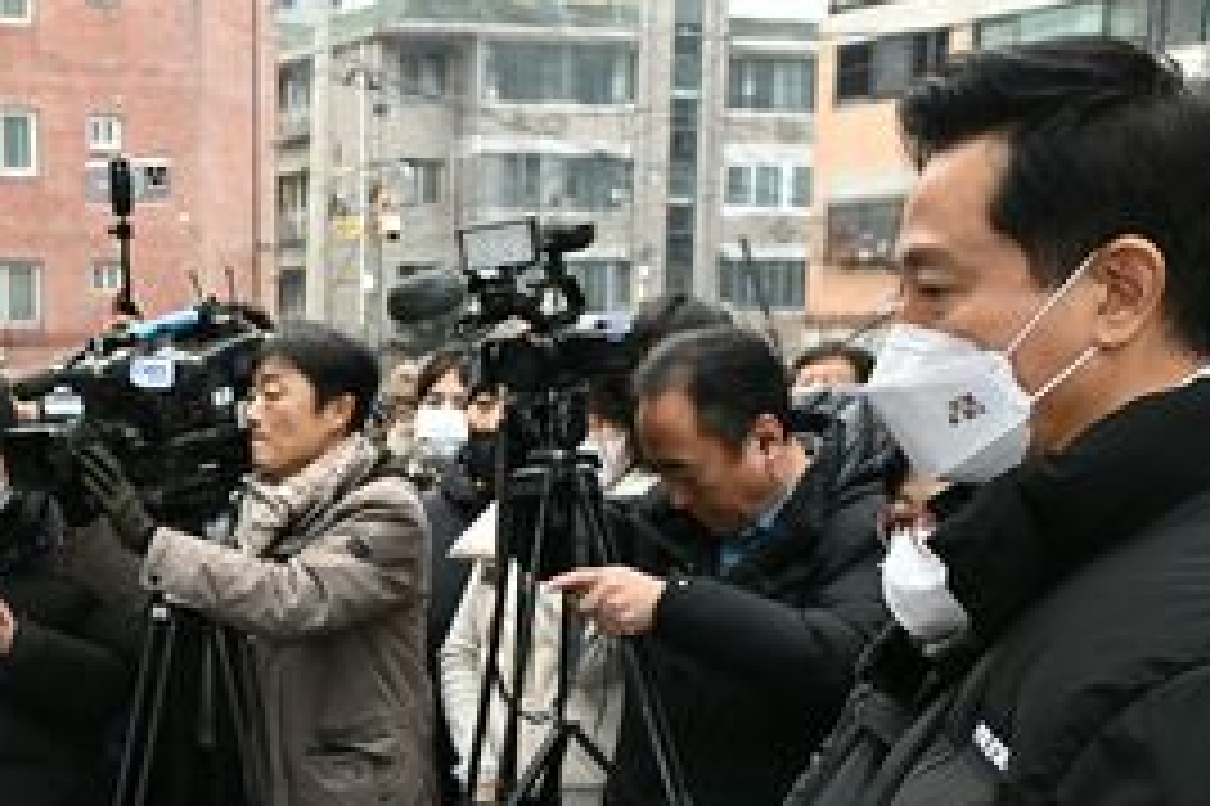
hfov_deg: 32.7
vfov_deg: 22.7
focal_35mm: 58
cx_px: 108
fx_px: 1948
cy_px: 745
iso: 800
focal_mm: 24
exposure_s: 1/250
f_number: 5.6
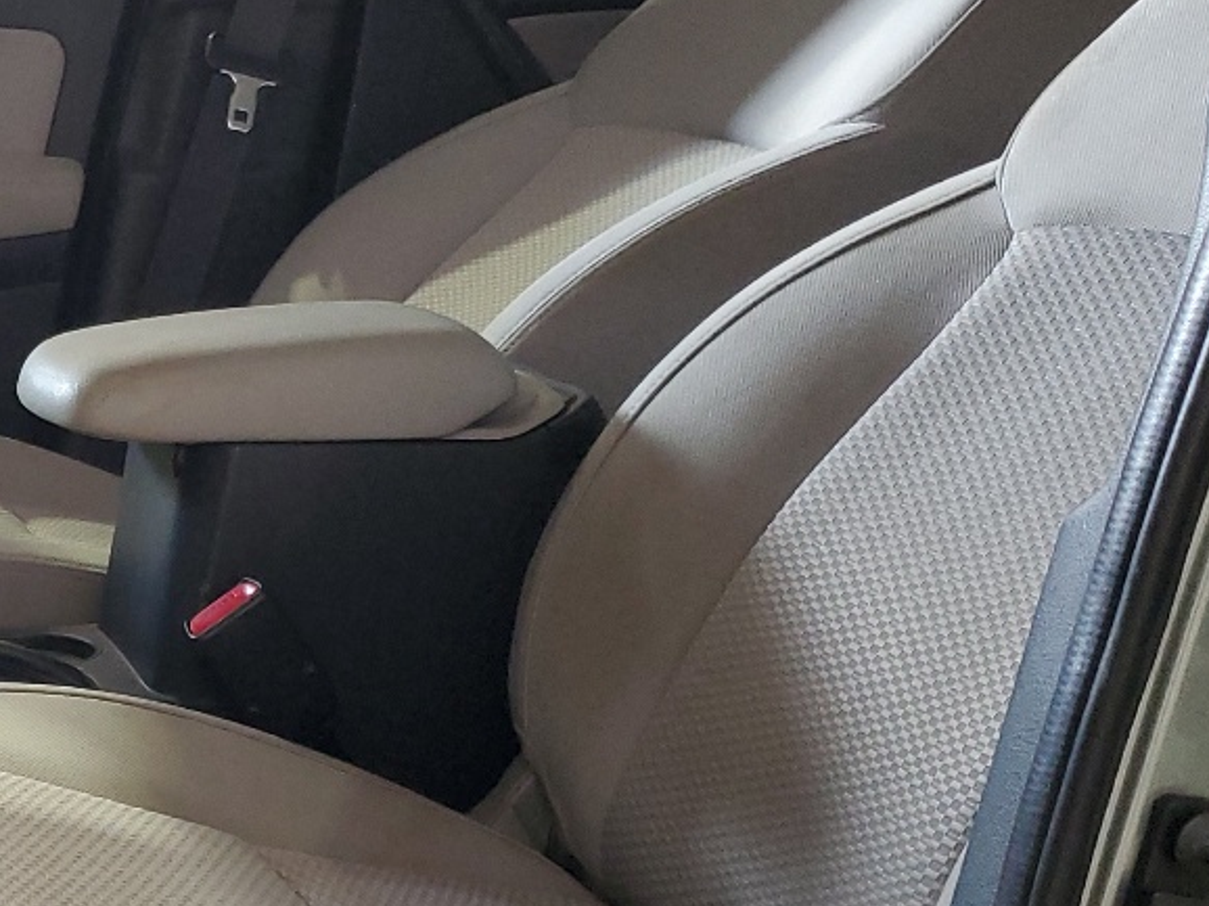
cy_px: 569
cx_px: -169
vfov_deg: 20.4
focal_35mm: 72
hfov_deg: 24.9
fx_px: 2514
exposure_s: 1/60.2
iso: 154
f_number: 1.5
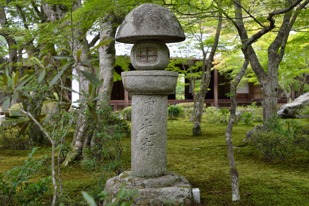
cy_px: 103
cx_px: 154
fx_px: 429
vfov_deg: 27.0
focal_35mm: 50
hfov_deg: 39.6
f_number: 4
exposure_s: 1/60
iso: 100
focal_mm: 50
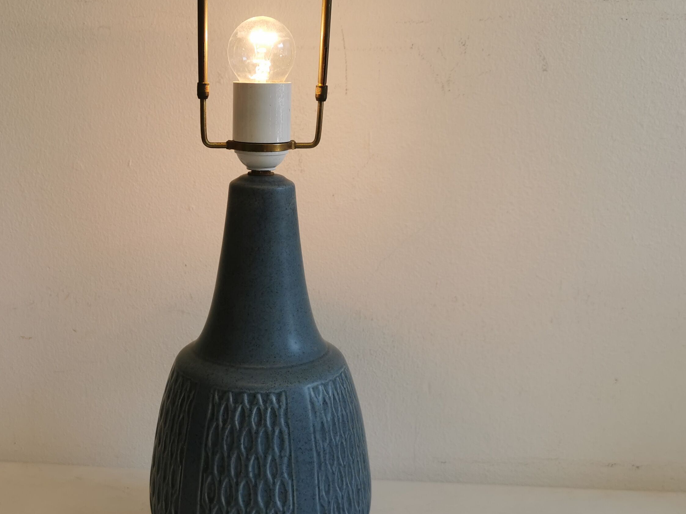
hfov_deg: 42.5
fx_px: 872
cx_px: 240
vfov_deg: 32.8
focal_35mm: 44
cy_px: 298
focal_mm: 5.56
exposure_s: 1/424
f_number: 1.6
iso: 50
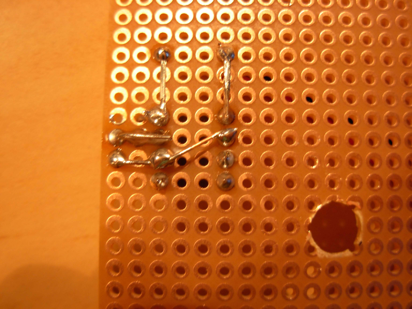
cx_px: 206
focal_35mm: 38
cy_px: 154
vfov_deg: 37.7
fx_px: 452
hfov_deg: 49.0
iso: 79
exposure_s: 1/5
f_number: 2.9
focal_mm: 6.3
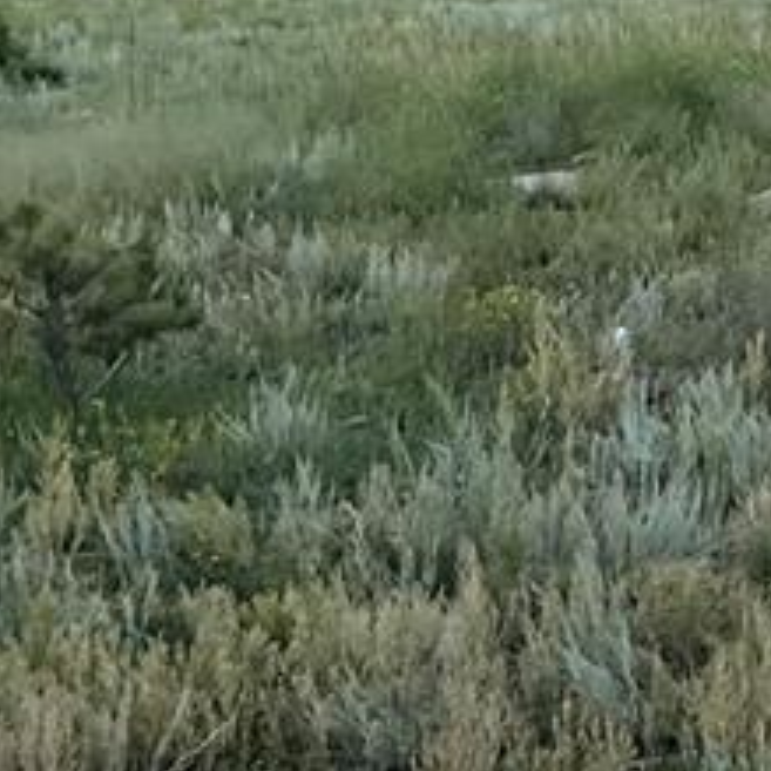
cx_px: 1461
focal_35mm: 120
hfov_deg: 12.9
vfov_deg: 13.7
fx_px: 3024
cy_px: -350
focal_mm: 3
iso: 40
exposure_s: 1/60
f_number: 1.8
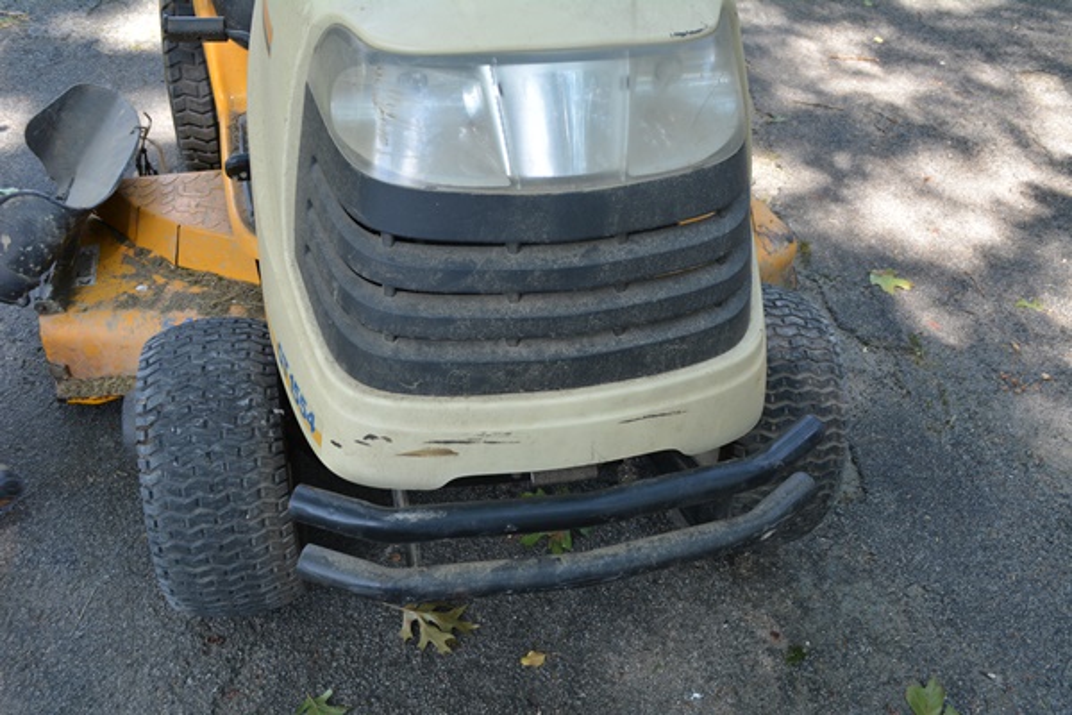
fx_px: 983
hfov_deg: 57.2
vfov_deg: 40.0
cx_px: 536
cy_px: 358
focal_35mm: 33
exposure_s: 1/125
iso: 360
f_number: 5.6
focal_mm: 22
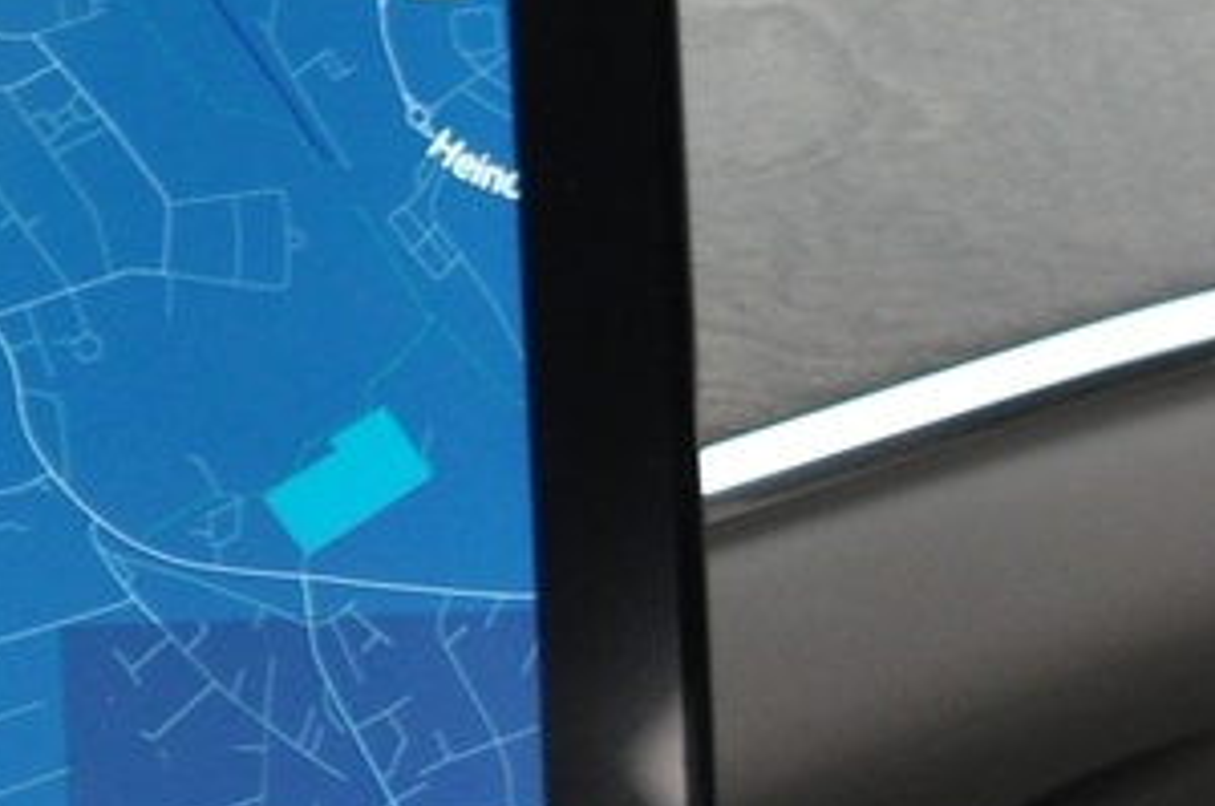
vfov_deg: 7.0
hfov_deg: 9.7
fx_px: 6571
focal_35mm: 195
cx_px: -1339
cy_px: 356
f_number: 3.2
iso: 800
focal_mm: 24
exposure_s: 1/40
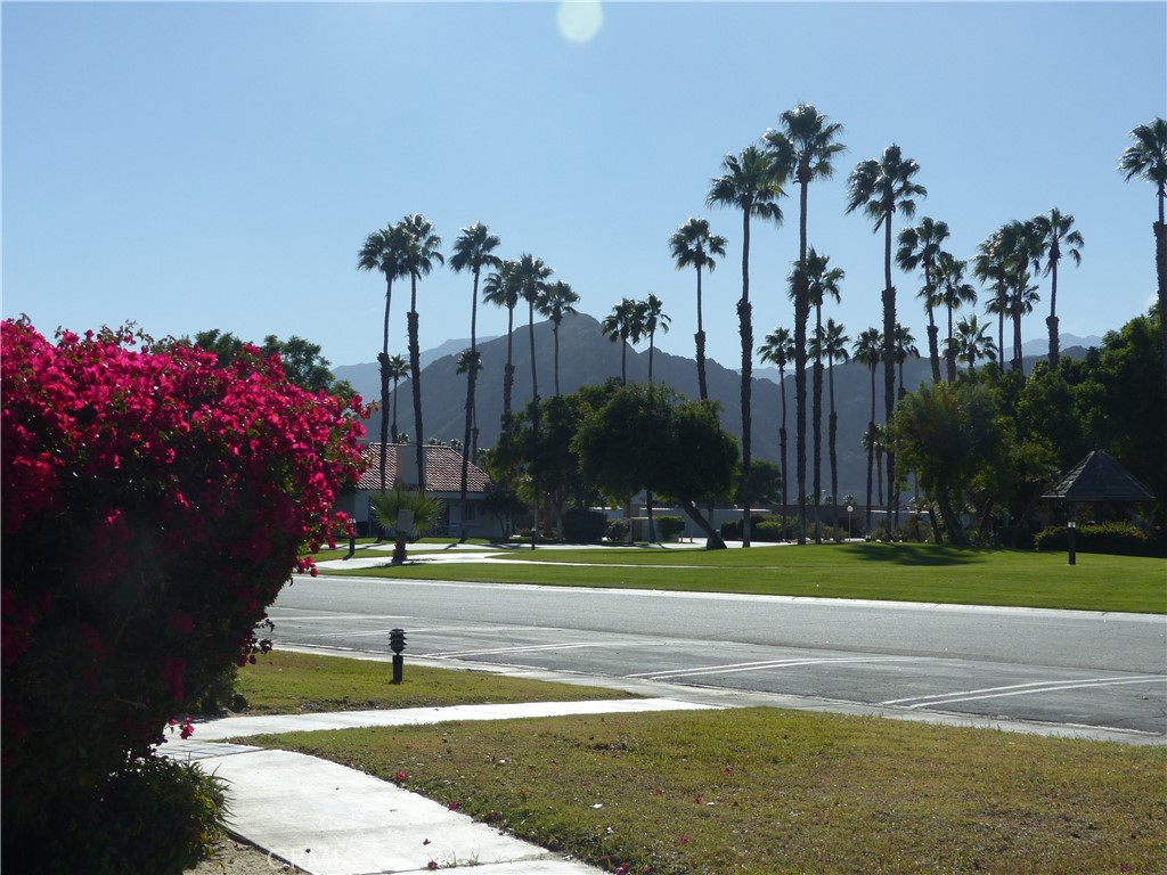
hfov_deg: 36.8
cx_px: 584
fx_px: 1753
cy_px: 438
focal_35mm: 52
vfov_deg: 28.0
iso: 100
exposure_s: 1/640
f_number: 4
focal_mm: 9.4
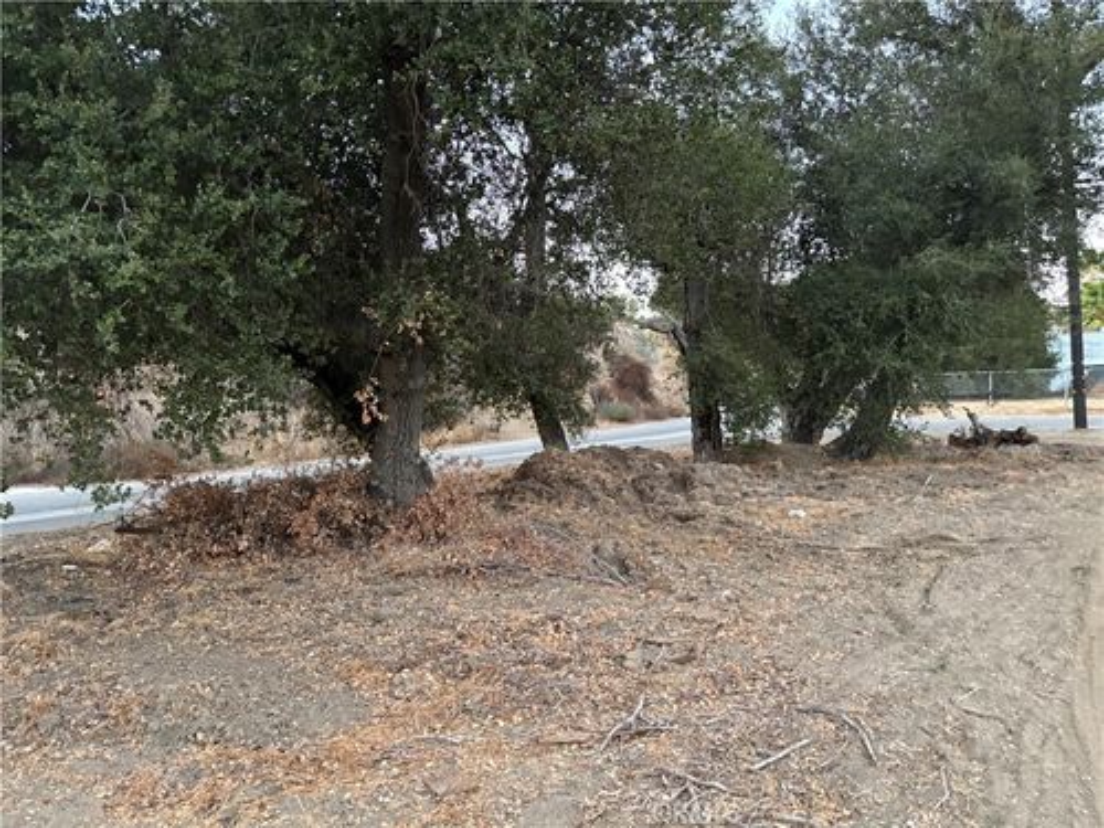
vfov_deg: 53.1
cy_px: 414
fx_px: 829
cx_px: 552
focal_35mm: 26
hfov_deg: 67.3
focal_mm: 5.96
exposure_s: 1/40
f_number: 1.6
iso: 640
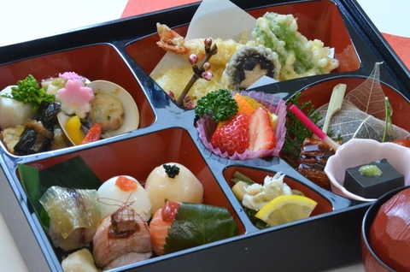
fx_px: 2080
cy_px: 136
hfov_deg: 11.3
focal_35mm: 183
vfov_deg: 7.5
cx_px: 205
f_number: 16
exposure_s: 1/60
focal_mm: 122
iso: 3200
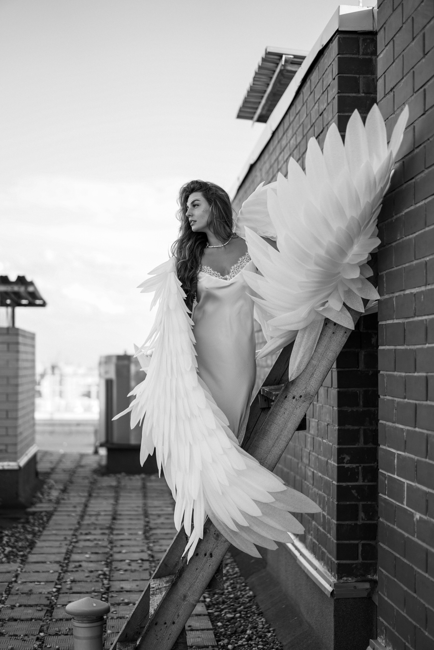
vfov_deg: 36.2
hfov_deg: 24.6
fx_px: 994
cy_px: 325
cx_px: 217
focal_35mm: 55
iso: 100
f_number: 1.8
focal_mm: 55
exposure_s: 1/800
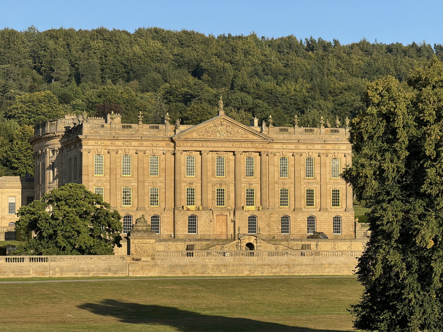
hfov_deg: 16.4
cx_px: 222
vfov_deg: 12.3
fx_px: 1536
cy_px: 166
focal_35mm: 120
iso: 50
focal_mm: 15.66
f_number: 2.8
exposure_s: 1/938
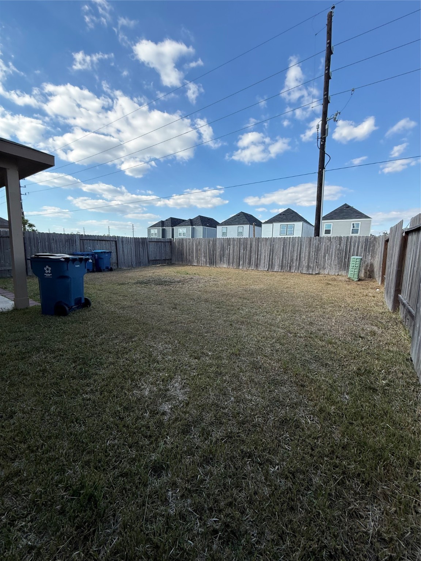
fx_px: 227
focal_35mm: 14
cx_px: 210
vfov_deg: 102.1
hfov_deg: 85.7
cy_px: 280
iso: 50
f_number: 2.2
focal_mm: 2.22
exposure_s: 1/1001
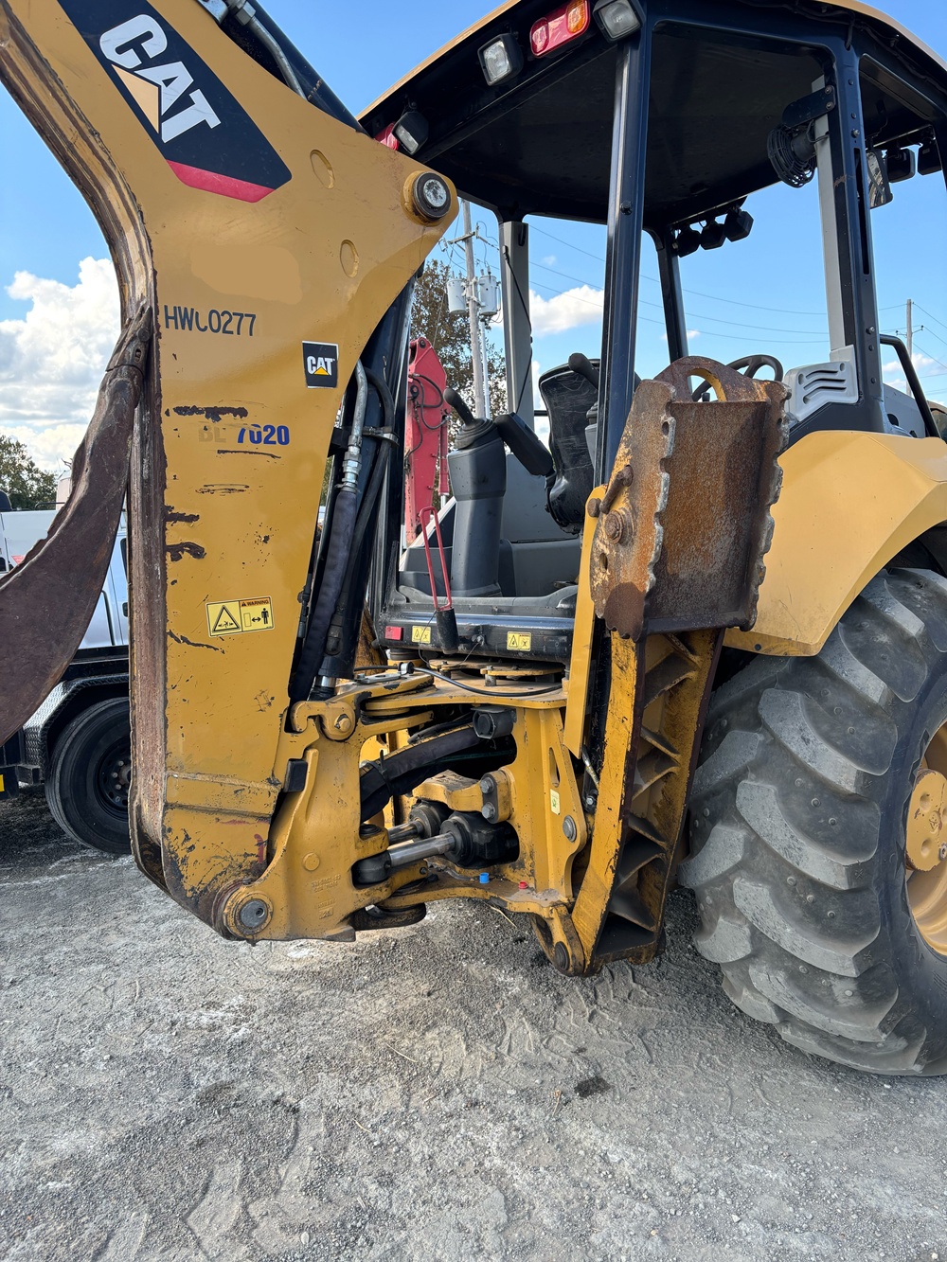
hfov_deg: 53.1
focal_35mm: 26
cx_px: 474
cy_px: 631
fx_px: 948
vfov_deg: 67.3
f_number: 1.6
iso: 50
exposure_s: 1/421
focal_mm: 5.96
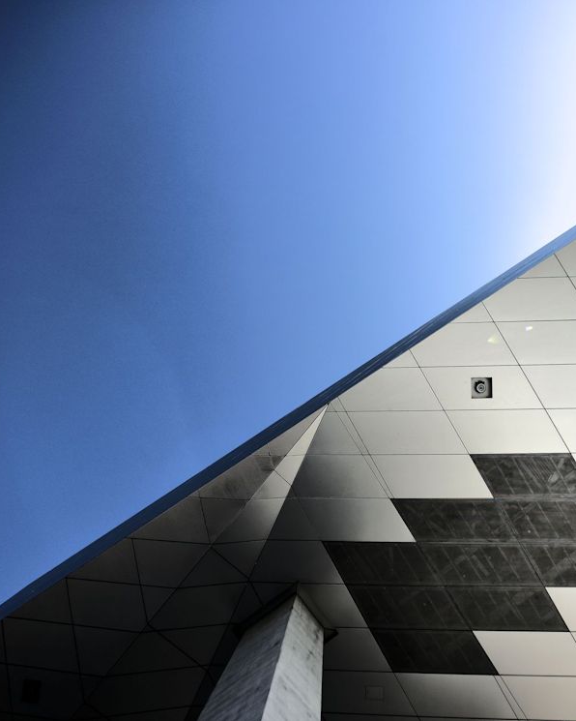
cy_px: 360
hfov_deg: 57.2
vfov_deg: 70.3
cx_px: 393
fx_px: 511
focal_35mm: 24
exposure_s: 1/1250
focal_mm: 17
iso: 125
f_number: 4.5
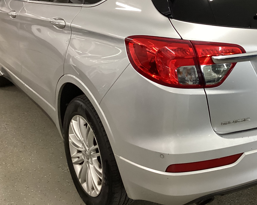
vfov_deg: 29.4
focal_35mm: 51
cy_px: 65
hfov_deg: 36.1
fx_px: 388
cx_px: 179
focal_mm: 3.3
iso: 200
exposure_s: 1/60
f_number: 2.4
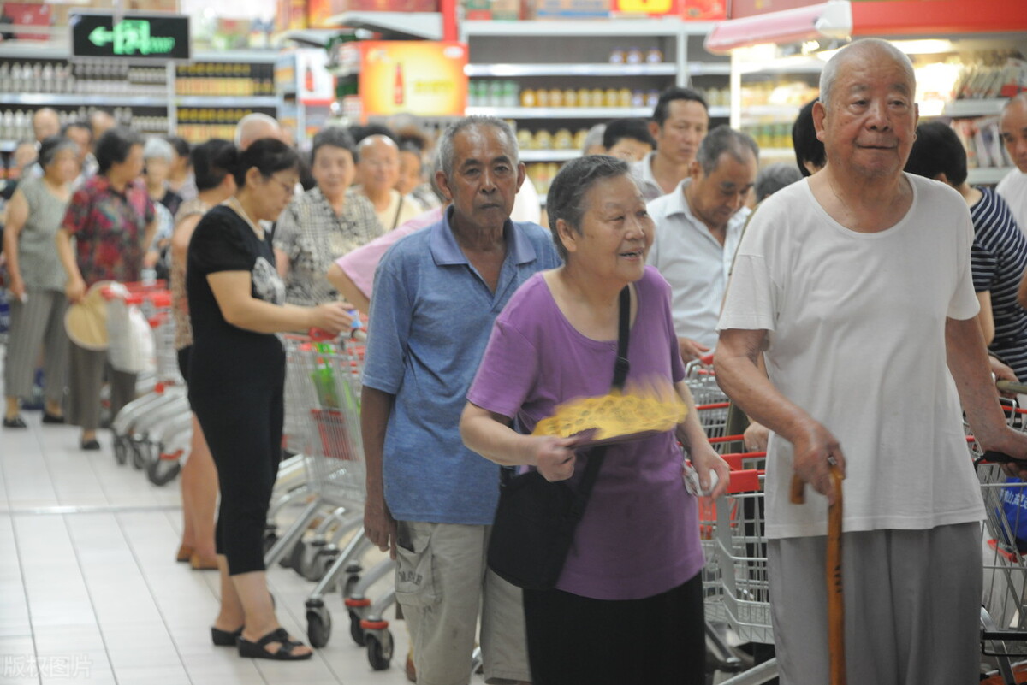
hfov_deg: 15.2
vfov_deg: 10.2
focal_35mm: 135
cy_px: 342
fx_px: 3852
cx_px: 514
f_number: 5.6
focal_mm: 135
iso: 1600
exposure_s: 1/25
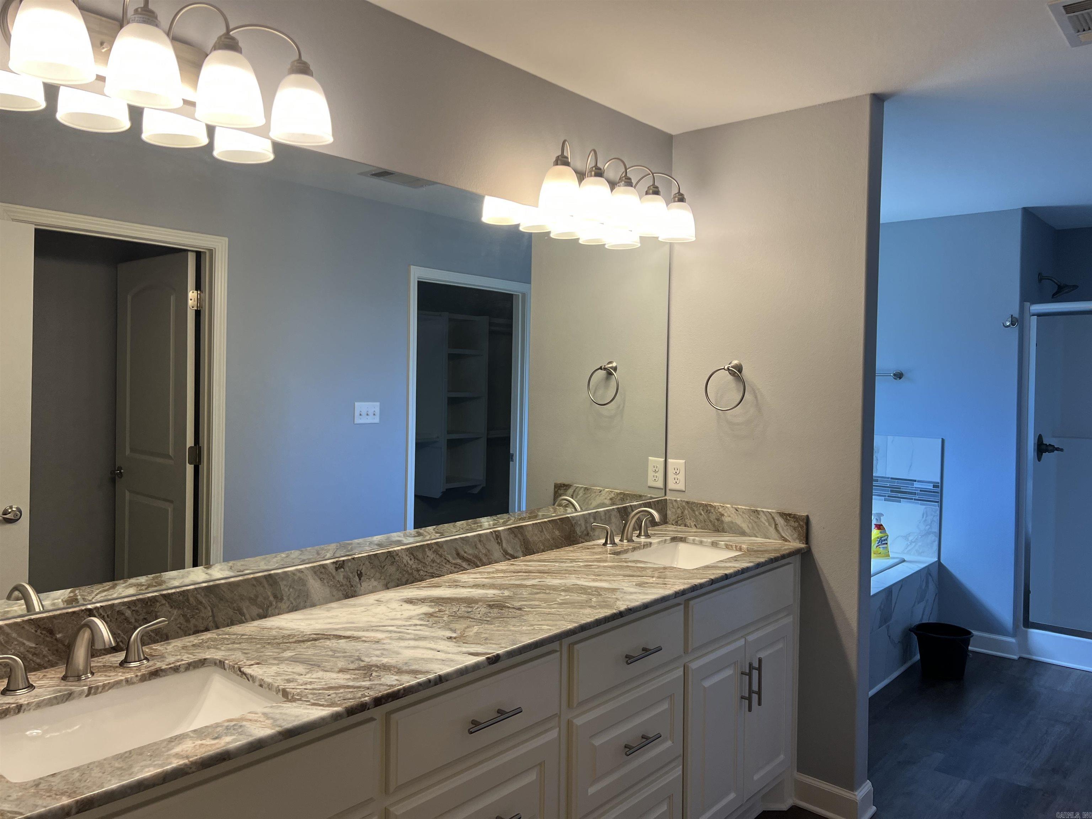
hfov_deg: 67.3
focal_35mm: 26
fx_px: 820
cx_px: 546
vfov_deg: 53.1
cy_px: 410
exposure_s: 1/120
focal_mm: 5.7
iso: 50
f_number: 1.5
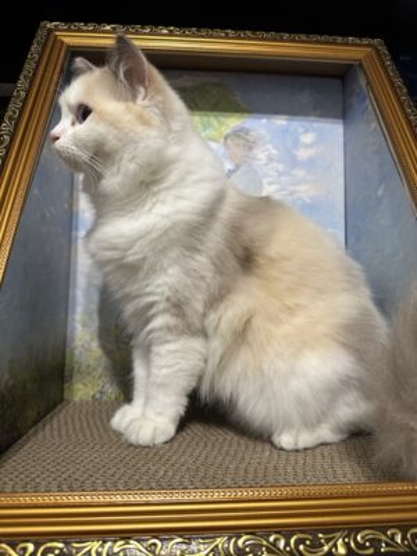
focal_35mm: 24
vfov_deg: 71.6
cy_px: 278
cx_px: 208
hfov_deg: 56.8
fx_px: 385
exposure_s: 1/60
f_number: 1.78
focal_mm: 6.86
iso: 320
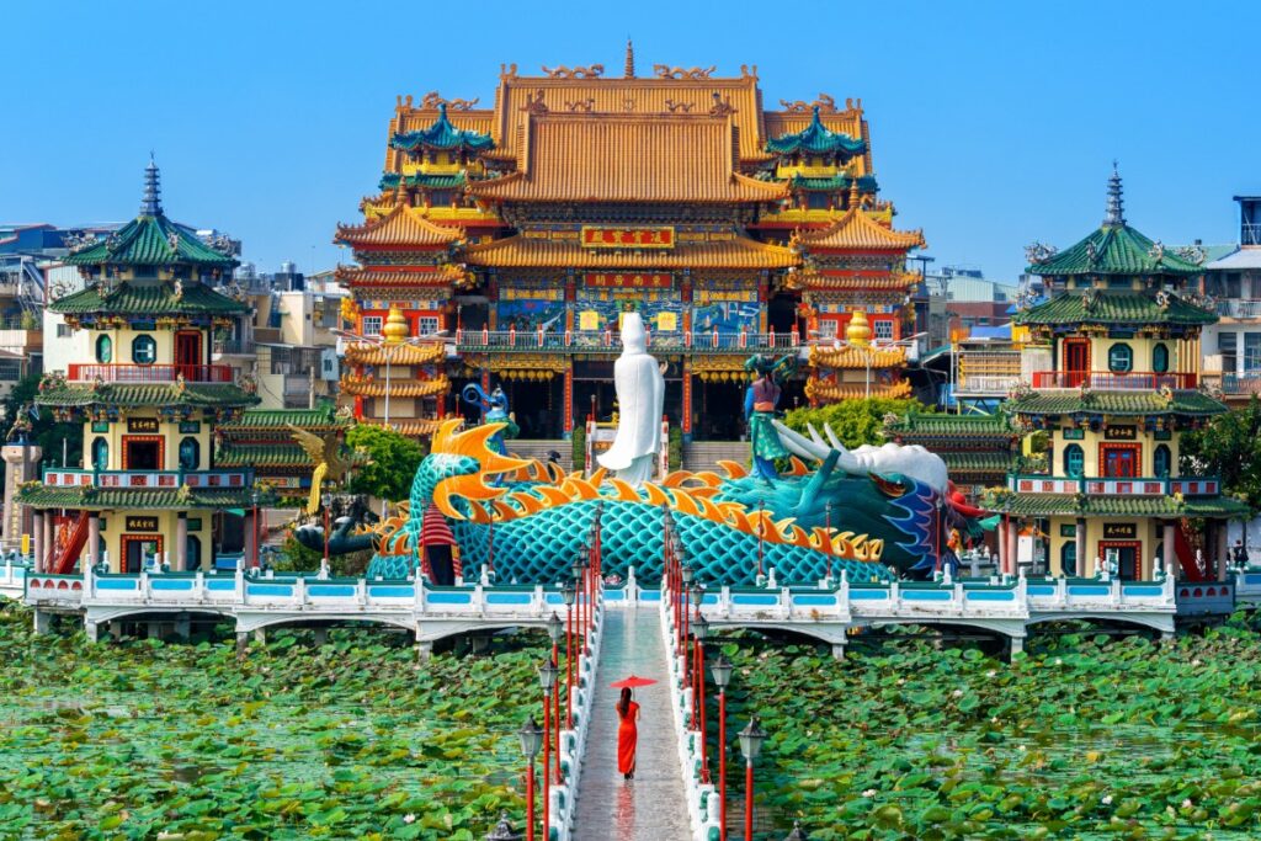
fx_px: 3958
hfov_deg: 18.1
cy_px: 420
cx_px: 630
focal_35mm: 113
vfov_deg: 12.1
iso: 200
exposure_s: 1/400
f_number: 9
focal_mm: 113
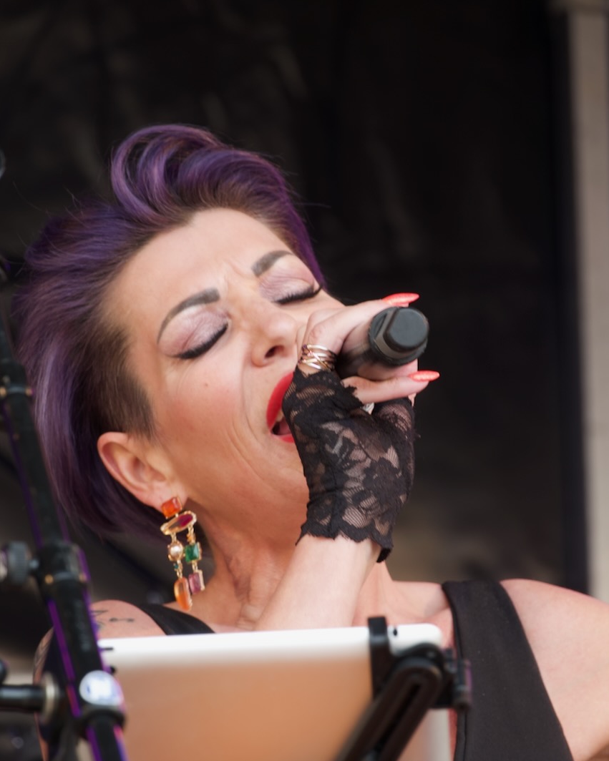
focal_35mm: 289
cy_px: 434
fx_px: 6512
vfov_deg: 6.7
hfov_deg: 5.4
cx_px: 305
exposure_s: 1/50
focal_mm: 93.9
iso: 100
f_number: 4
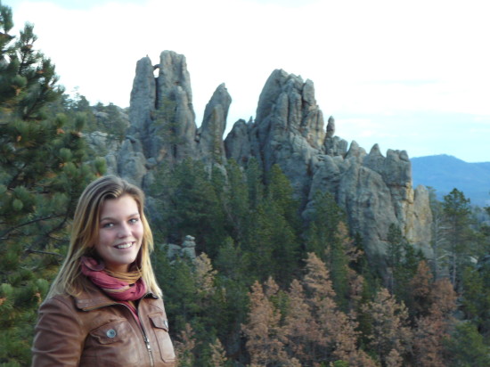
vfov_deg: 11.6
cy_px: 184
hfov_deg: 15.4
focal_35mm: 128
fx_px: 1811
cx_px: 245
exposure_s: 1/30
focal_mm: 19
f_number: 3.9
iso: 160
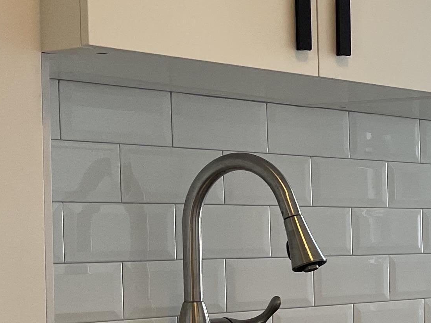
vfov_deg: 15.4
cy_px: 301
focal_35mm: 95
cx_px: 727
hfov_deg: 17.5
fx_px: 1183
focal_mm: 4.2
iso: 64
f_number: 1.6
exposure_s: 1/120
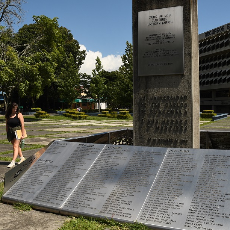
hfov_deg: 41.8
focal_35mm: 40
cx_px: 121
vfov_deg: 41.8
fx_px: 301
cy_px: 100
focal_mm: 16
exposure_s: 1/400
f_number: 8
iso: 100
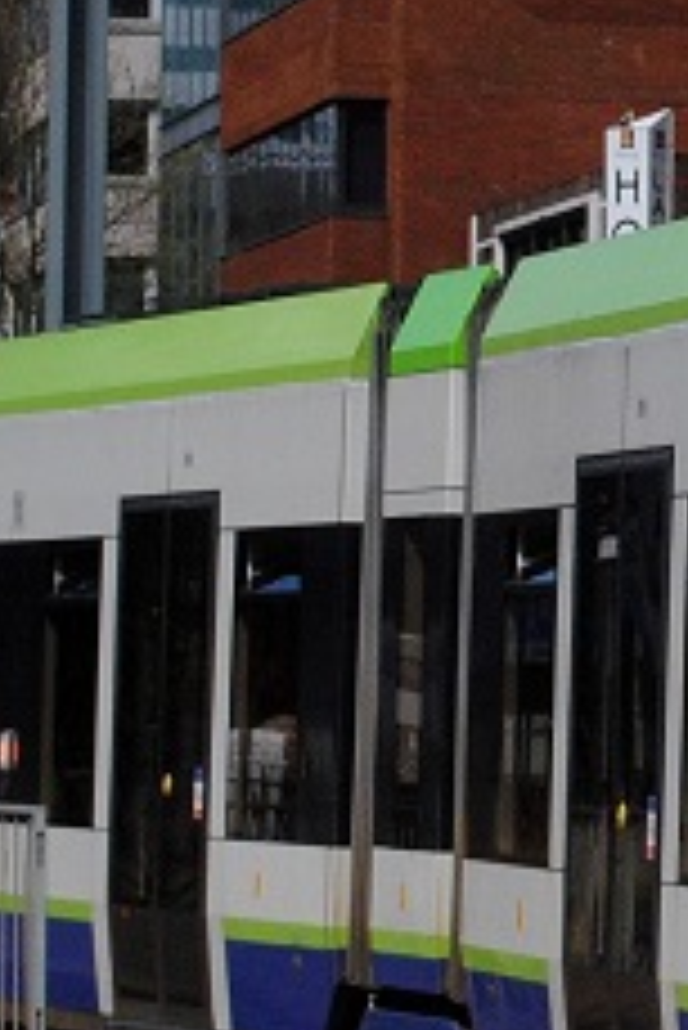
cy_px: 173
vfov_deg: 7.5
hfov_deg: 4.9
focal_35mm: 276
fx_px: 7889
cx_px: 1327
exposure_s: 1/1600
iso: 400
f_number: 9
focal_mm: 35
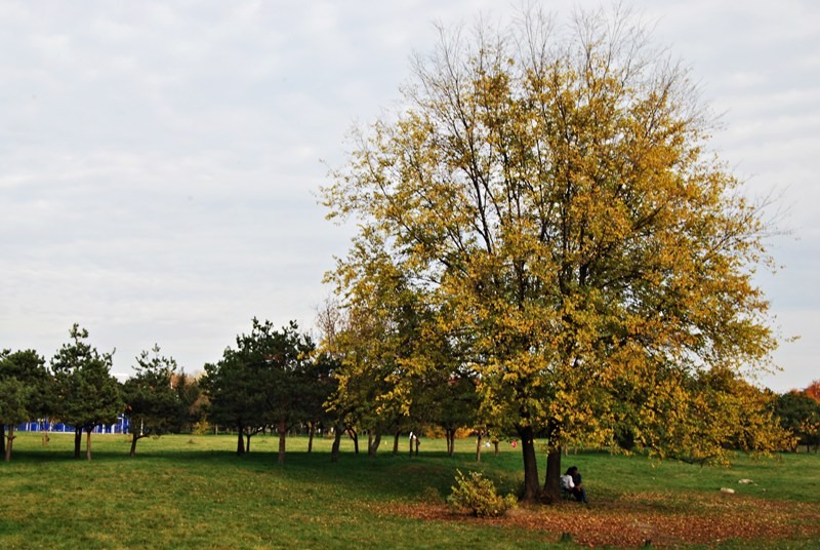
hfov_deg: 42.3
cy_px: 275
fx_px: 1061
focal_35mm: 46
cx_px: 410
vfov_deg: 29.0
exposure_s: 1/13
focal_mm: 31
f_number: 20
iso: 200
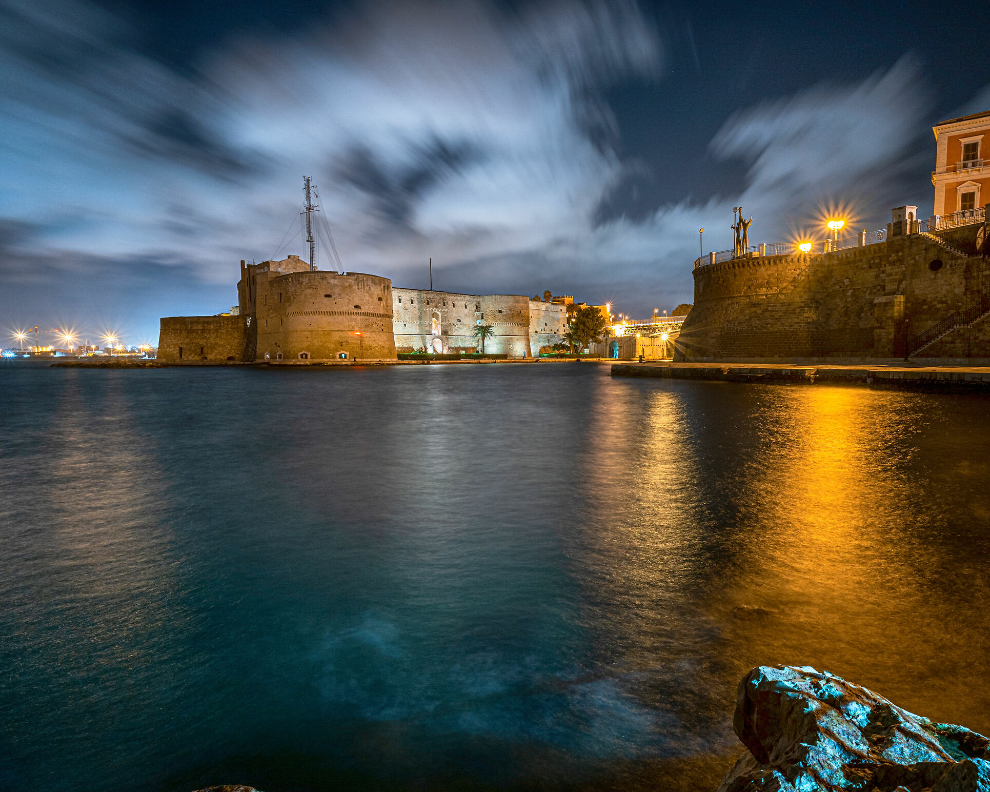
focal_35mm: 21
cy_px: 408
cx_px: 550
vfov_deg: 65.5
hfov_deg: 77.4
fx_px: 615
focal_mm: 18
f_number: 8
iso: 50
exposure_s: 25
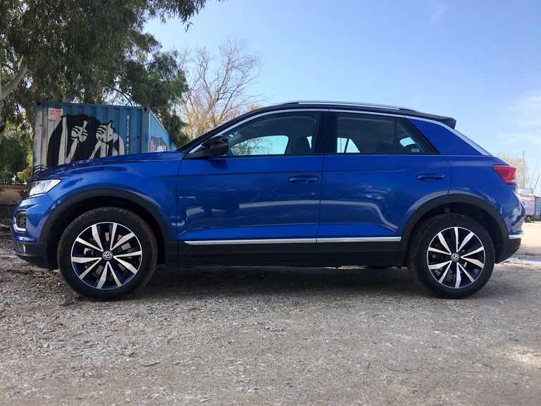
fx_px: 453
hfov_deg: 61.7
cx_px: 270
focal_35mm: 29
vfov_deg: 48.2
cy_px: 203
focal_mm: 4.15
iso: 25
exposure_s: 1/864
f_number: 2.2
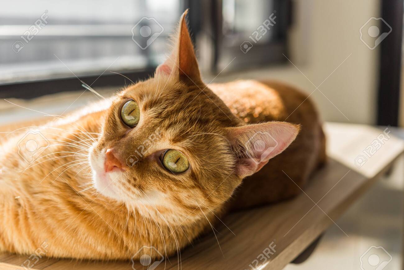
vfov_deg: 22.6
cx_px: 202
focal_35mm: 60
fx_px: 673
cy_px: 135
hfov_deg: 33.4
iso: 320
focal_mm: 60
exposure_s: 1/1000
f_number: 6.3
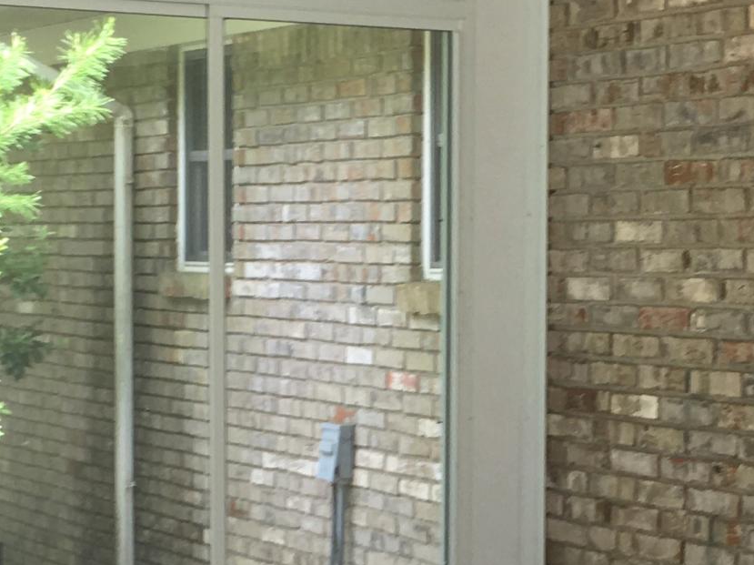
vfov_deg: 14.0
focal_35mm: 105
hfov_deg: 18.7
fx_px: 2286
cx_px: 461
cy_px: 507
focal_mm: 4.15
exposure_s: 1/60
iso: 32
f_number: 2.2
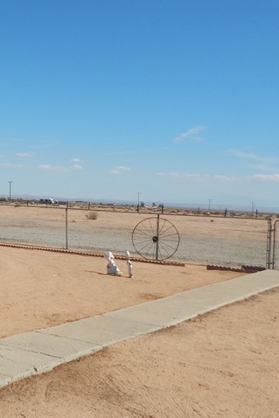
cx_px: -113
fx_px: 569
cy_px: 179
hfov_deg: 23.3
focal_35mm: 49
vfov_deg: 40.2
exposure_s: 1/800
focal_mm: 4
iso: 125
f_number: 6
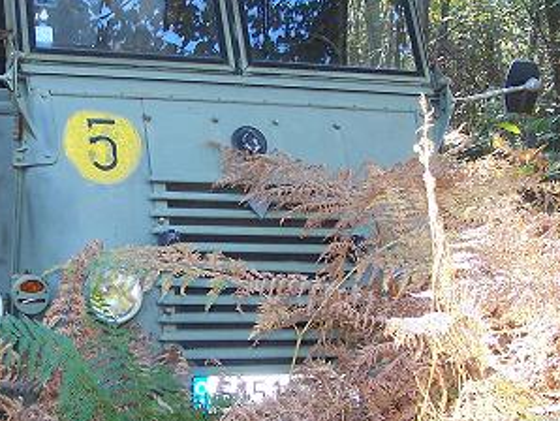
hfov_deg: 23.6
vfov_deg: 18.0
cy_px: 242
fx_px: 1328
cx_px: 162
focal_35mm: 82
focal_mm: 6.3
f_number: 2.8
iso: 140
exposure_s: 1/90
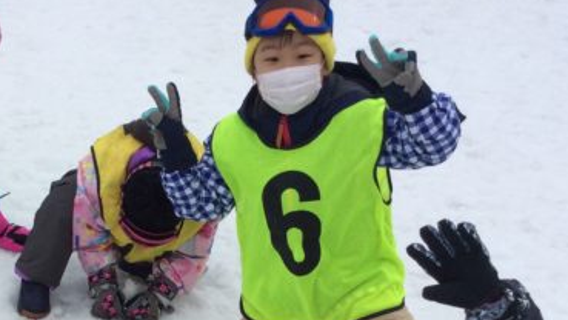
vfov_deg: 17.6
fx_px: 995
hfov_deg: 31.2
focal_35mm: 66
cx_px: 132
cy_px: 367
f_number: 2.4
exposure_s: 1/1431
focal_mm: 3.3
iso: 32
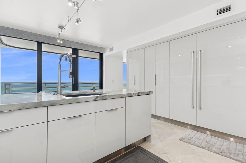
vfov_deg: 70.3
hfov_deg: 93.3
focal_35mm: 17
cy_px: 82
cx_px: 123
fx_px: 116
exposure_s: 1/40
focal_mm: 17
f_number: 8
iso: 100
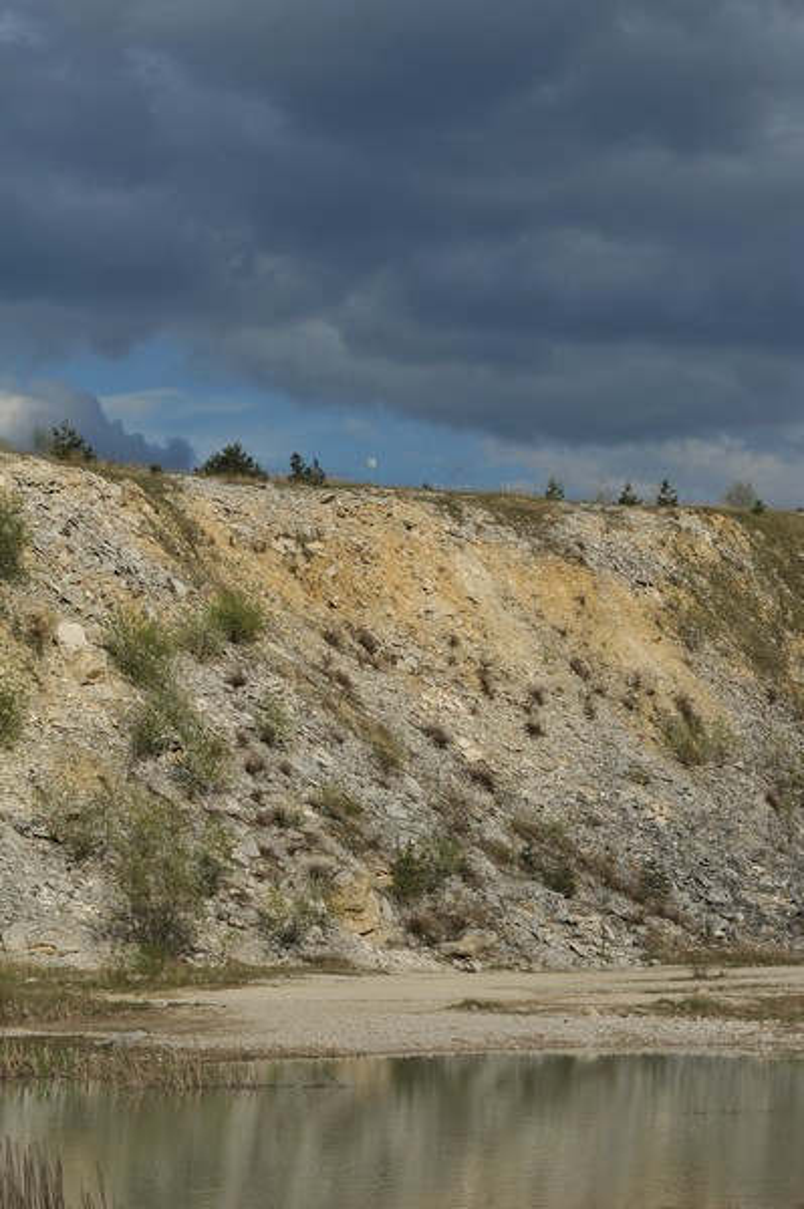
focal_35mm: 80
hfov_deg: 17.0
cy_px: 604
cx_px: 402
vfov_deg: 25.4
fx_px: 2684
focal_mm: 80
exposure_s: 1/1000
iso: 200
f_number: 8
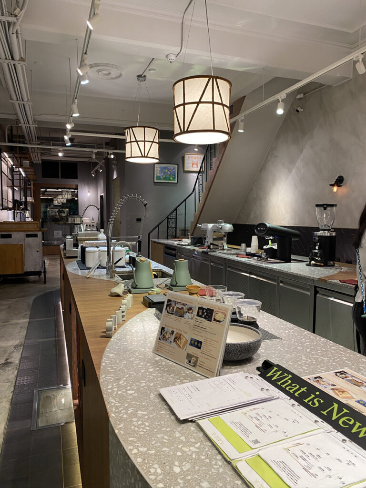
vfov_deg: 67.3
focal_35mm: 26
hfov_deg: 53.1
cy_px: 244
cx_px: 183
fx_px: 367
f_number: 1.8
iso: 100
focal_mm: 4.25
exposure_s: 1/60
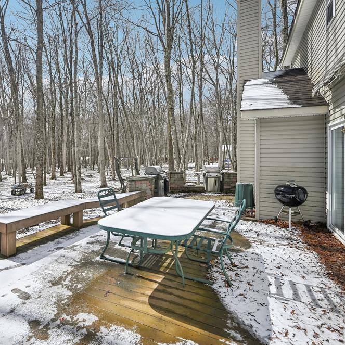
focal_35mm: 21
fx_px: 237
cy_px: 169
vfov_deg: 72.1
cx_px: 124
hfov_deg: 70.7
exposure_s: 1/1600
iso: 400
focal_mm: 16
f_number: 8
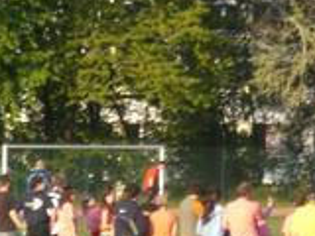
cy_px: 201
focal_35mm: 457
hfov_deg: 4.3
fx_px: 4159
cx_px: 167
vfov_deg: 3.3
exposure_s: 1/200
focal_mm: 18.9
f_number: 5.4
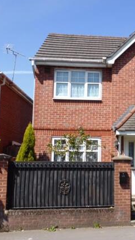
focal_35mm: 52
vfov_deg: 39.9
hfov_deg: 21.8
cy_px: 119
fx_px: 331
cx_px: 149
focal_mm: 6.1
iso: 100
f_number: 3.7
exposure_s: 1/640
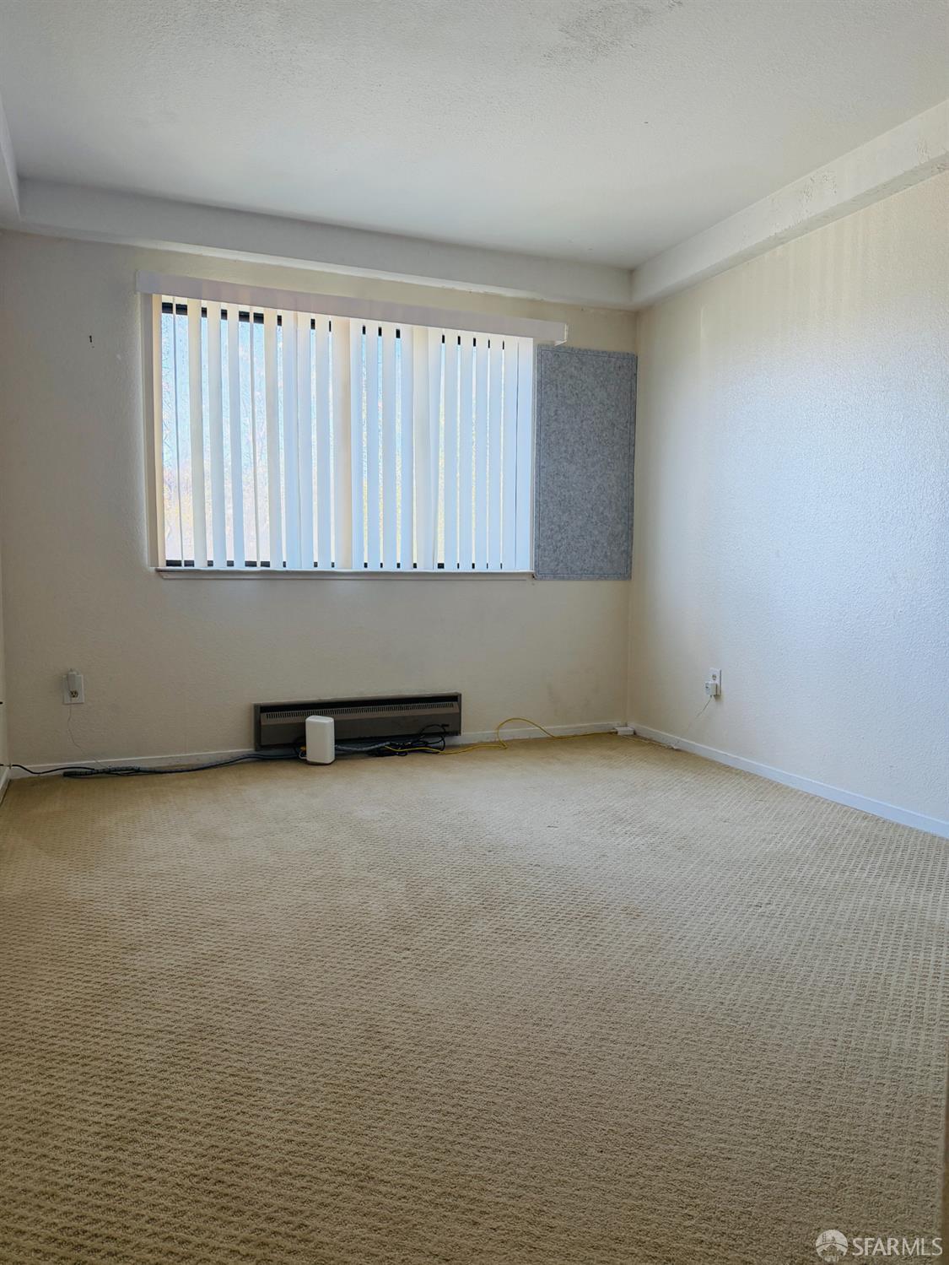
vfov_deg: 71.6
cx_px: 474
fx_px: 877
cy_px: 632
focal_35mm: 24
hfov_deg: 56.8
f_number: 1.78
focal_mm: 6.76
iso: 160
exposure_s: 1/225
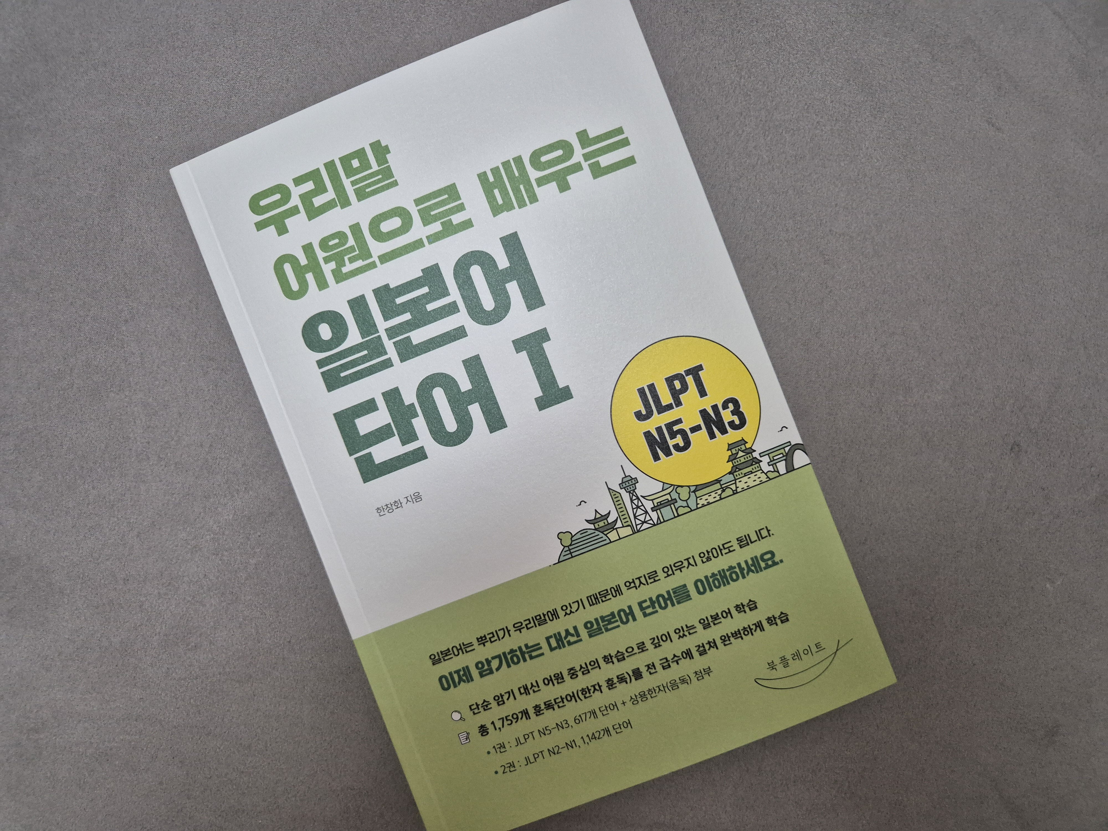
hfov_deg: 73.9
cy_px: 416
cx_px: 554
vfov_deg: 58.9
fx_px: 736
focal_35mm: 23
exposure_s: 1/120
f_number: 1.8
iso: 640
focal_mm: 5.4
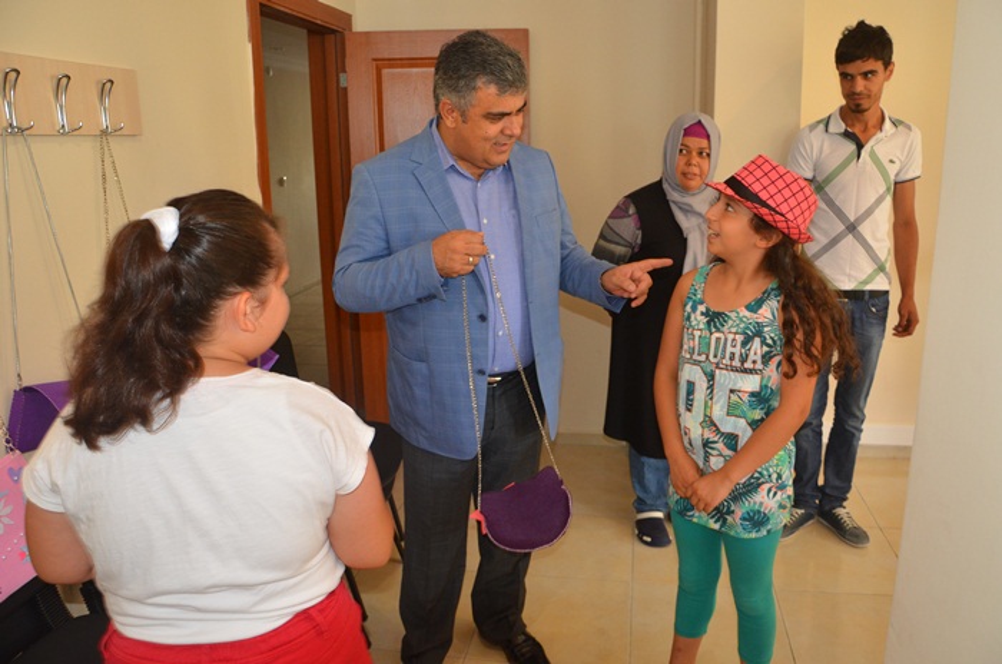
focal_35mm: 27
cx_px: 501
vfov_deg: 47.8
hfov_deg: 67.5
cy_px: 332
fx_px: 750
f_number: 5
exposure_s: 1/60
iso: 800
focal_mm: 18
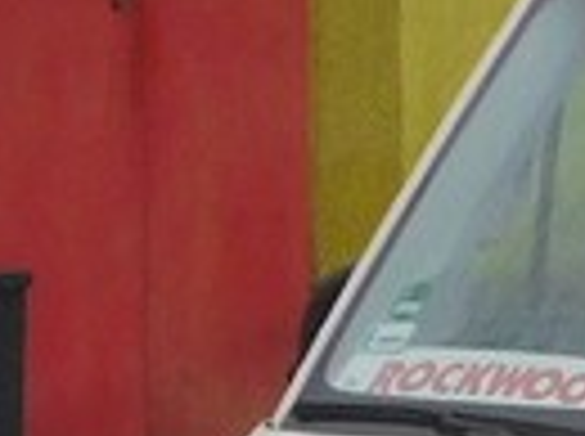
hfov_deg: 0.9
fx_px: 37381
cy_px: 569
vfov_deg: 0.7
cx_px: 1408
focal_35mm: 2216
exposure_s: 1/250
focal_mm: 57.1
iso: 320
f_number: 5.9
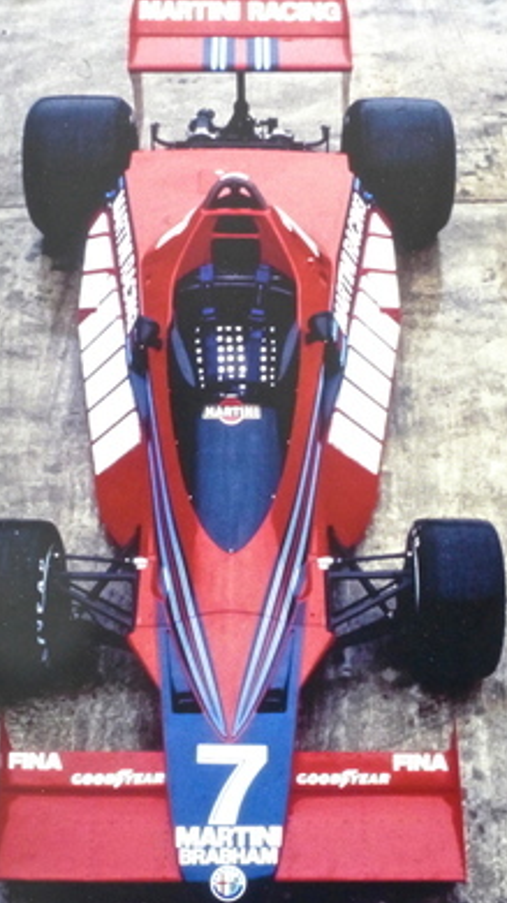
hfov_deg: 27.7
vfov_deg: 47.4
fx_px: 1029
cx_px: 230
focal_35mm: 43
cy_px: 449
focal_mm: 7.9
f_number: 2.8
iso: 800
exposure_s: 1/250
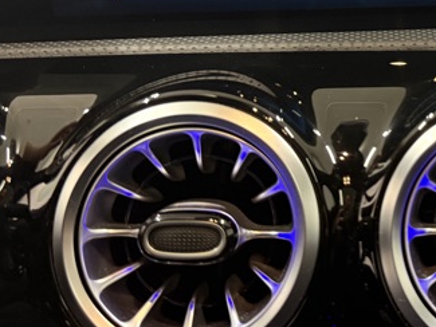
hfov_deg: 30.0
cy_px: 46
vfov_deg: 24.3
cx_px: 453
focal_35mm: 59
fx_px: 743
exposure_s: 1/50
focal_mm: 6.76
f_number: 1.78
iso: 400
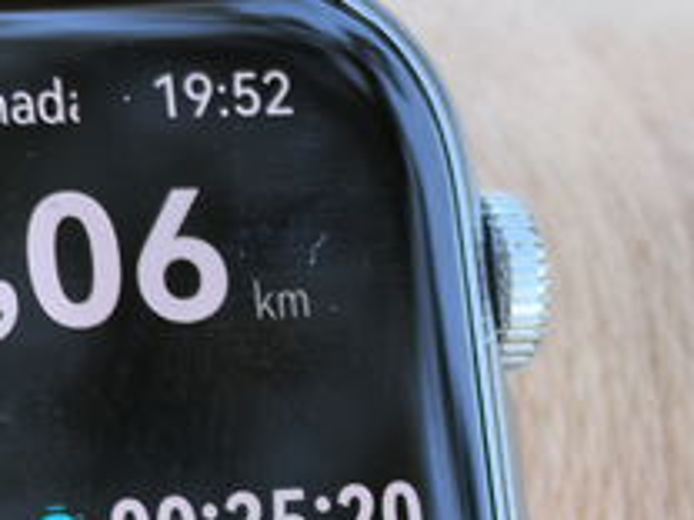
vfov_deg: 8.3
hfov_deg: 11.1
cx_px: 209
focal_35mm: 178
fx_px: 3569
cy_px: 482
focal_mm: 8.5
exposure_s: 1/102
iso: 50
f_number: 2
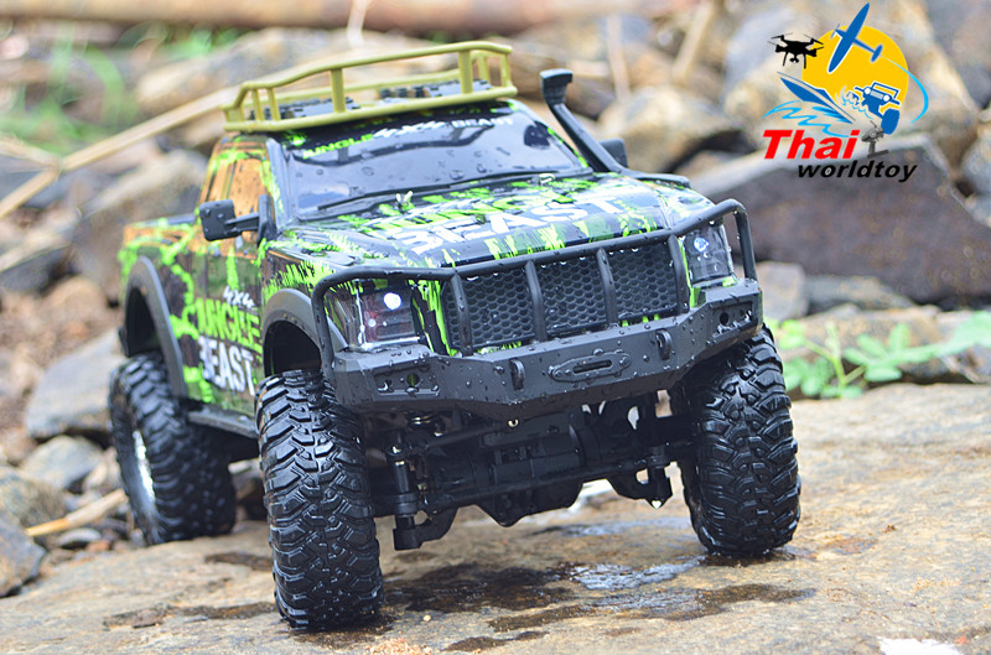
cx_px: 496
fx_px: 2554
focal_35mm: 93
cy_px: 328
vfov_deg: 14.6
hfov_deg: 22.0
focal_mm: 62
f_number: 5
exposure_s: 1/60
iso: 100
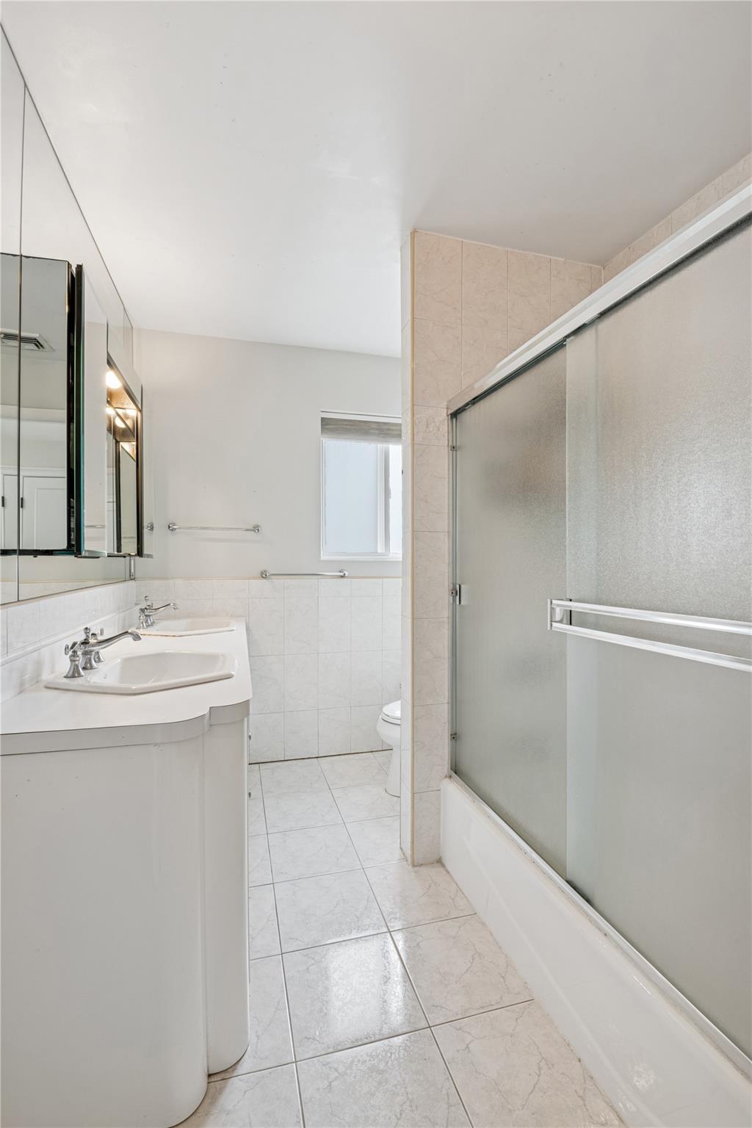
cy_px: 564
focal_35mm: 15
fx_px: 470
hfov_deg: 77.3
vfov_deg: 100.4
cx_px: 376
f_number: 14
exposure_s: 1/10
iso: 640
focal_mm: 15
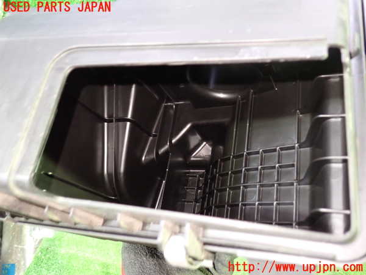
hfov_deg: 60.0
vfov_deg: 46.8
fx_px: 317
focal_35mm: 30
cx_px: 183
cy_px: 138
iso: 800
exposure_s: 1/10
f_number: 2.3
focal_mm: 5.4
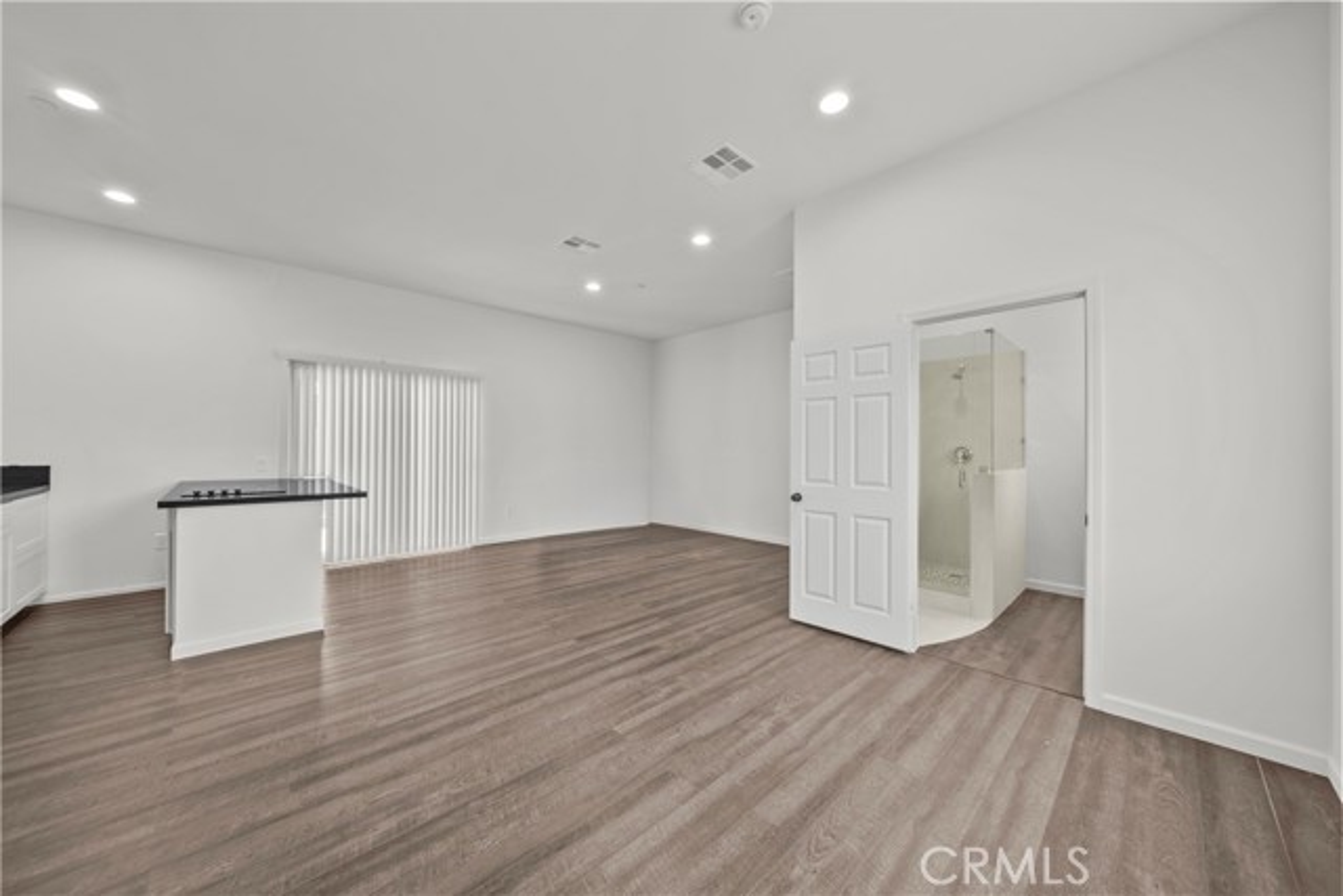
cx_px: 672
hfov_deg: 112.6
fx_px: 448
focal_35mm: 12
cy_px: 448
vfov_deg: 90.0
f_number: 9
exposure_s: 1/1.25
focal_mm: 12
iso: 250
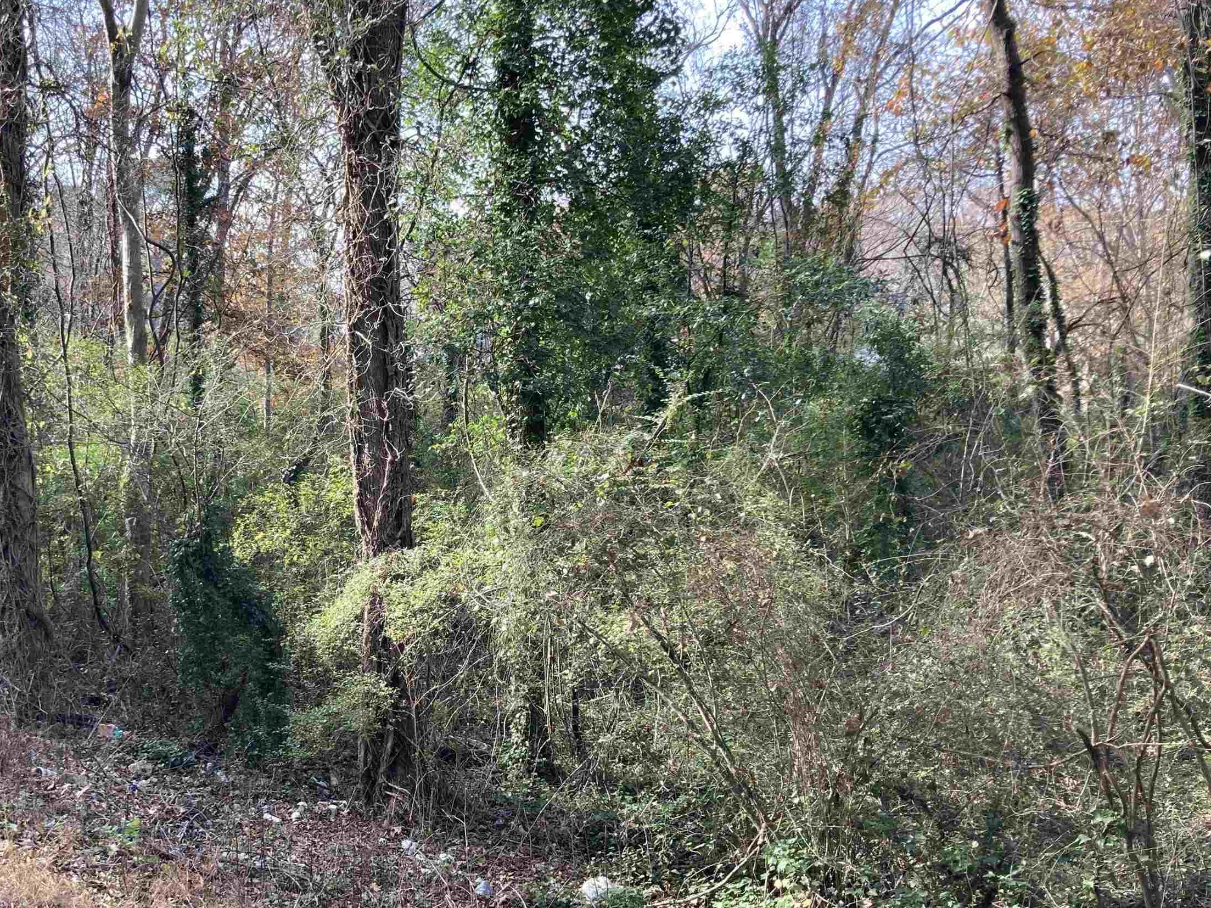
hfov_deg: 47.2
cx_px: 414
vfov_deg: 36.8
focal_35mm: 39
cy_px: 486
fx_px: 1364
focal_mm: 3.99
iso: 25
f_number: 1.8
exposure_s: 1/121
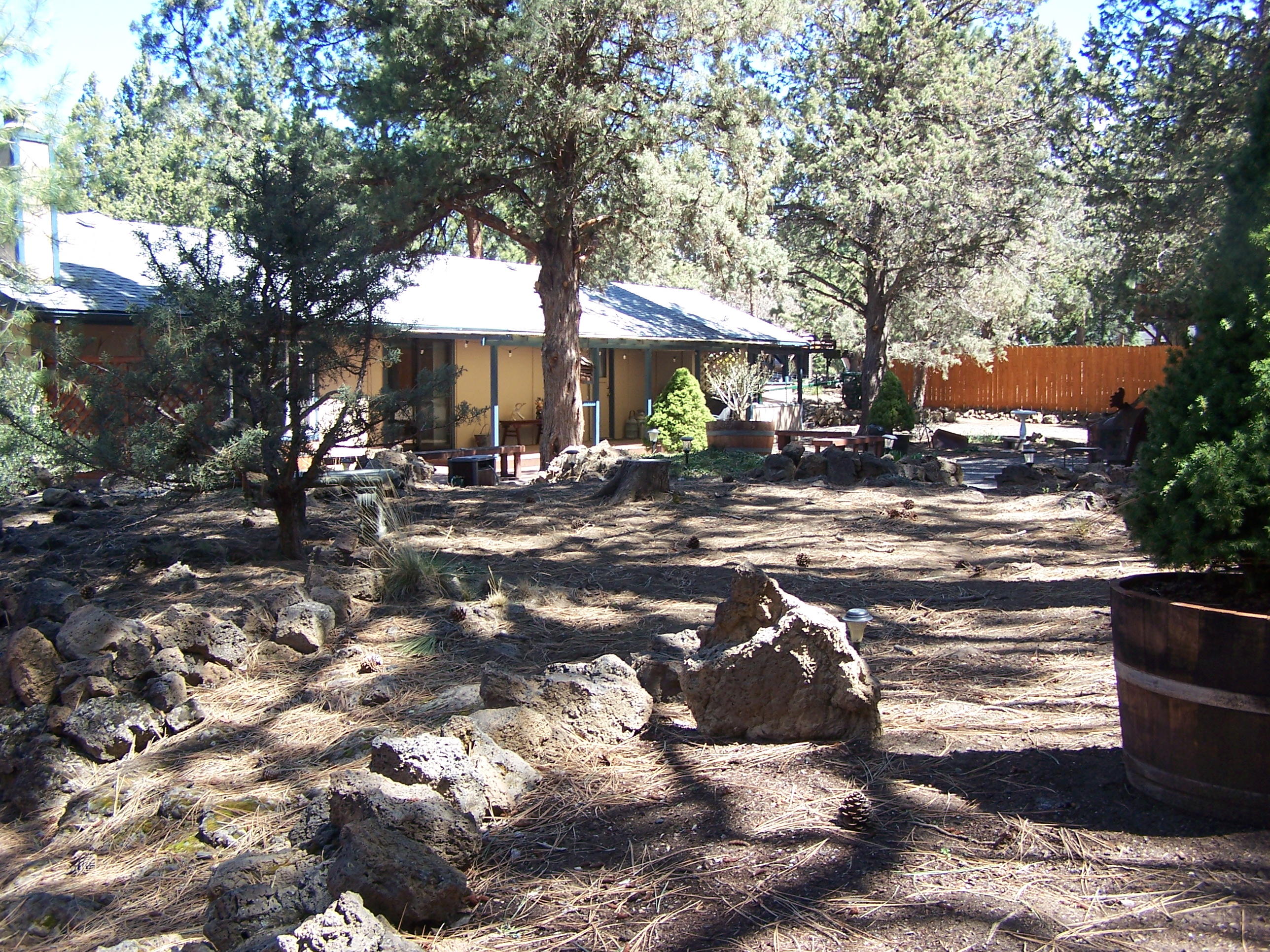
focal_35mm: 38
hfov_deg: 49.0
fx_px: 1394
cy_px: 476
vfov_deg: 37.7
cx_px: 635
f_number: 2.8
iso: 80
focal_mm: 6.3
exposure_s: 1/160
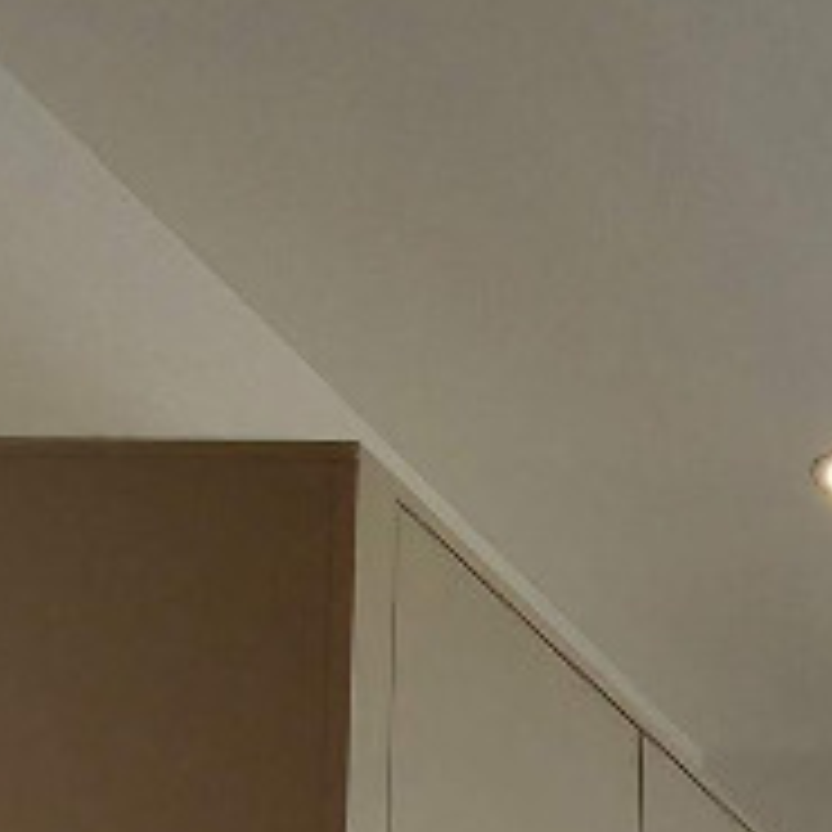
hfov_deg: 19.6
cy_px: 1495
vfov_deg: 20.1
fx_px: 1686
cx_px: 1538
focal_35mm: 62
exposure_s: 1/222
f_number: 2.2
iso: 50
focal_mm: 1.74
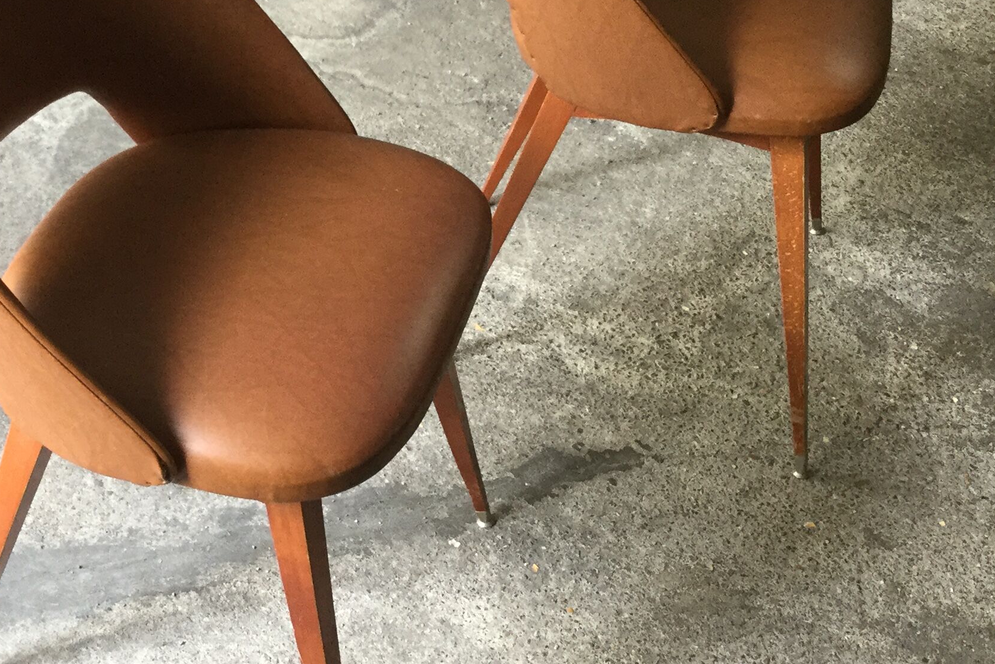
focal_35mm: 63
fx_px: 1741
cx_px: 355
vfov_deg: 21.5
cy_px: 235
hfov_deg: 31.7
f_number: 2.4
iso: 100
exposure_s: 1/33
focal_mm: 3.3
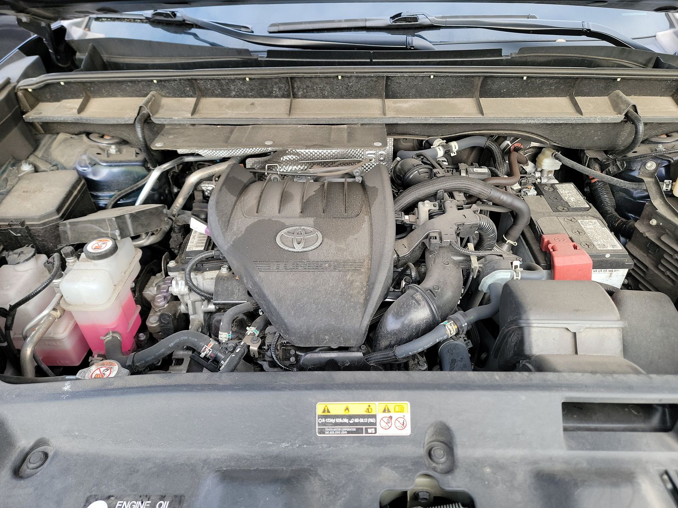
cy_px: 254
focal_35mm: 24
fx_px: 470
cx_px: 339
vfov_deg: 56.8
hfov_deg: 71.6
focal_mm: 6.7
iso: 74
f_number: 1.8
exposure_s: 1/59
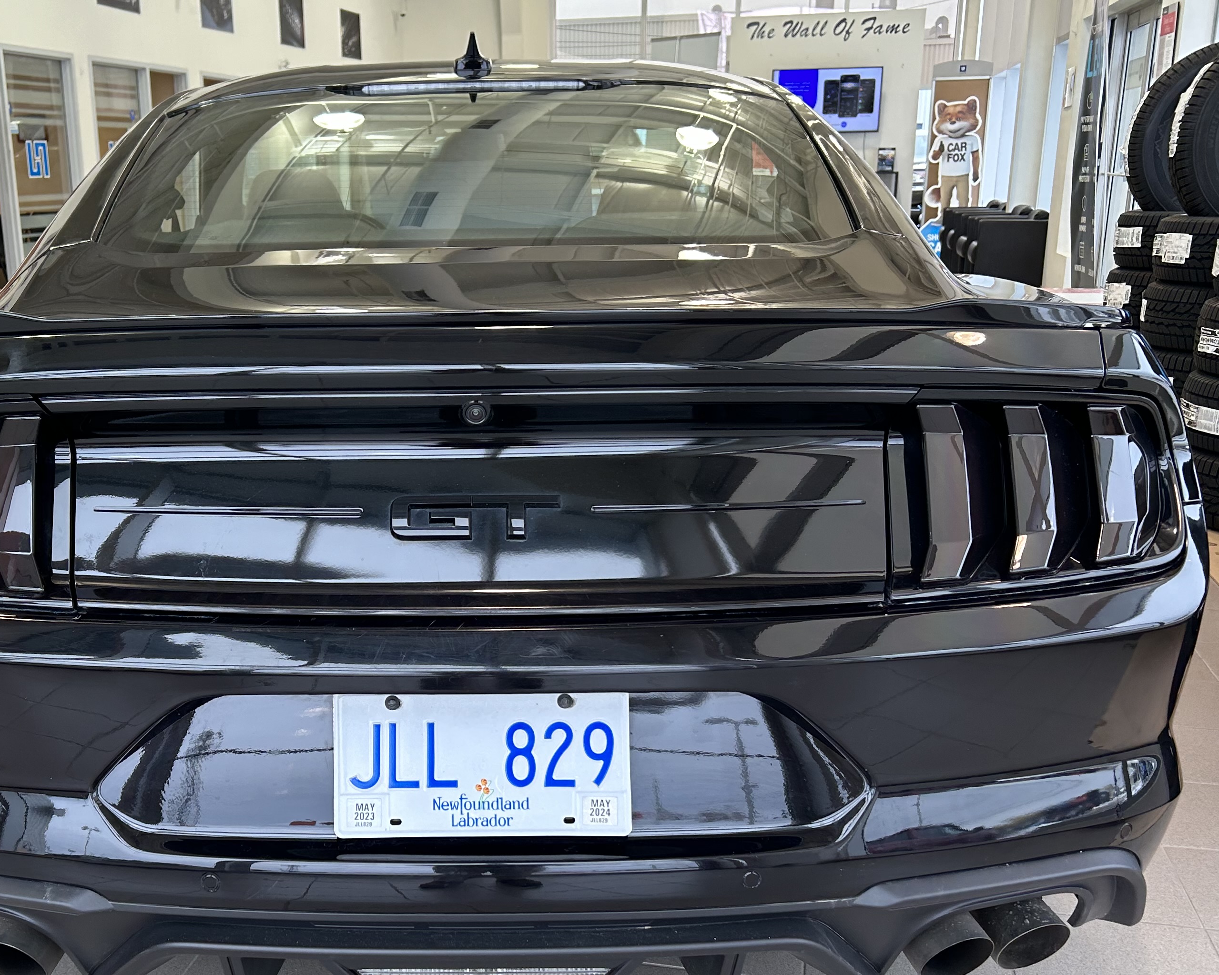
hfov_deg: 45.3
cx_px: 446
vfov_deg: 37.1
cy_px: 613
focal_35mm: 40
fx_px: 1443
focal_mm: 5.7
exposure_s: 1/120
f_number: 1.5
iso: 80
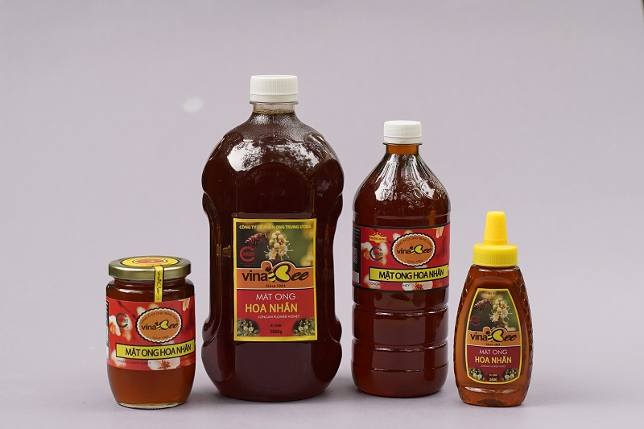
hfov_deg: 20.0
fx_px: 1824
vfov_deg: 13.4
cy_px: 214
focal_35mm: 102
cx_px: 322
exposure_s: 1/100
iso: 500
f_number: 4
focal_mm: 68
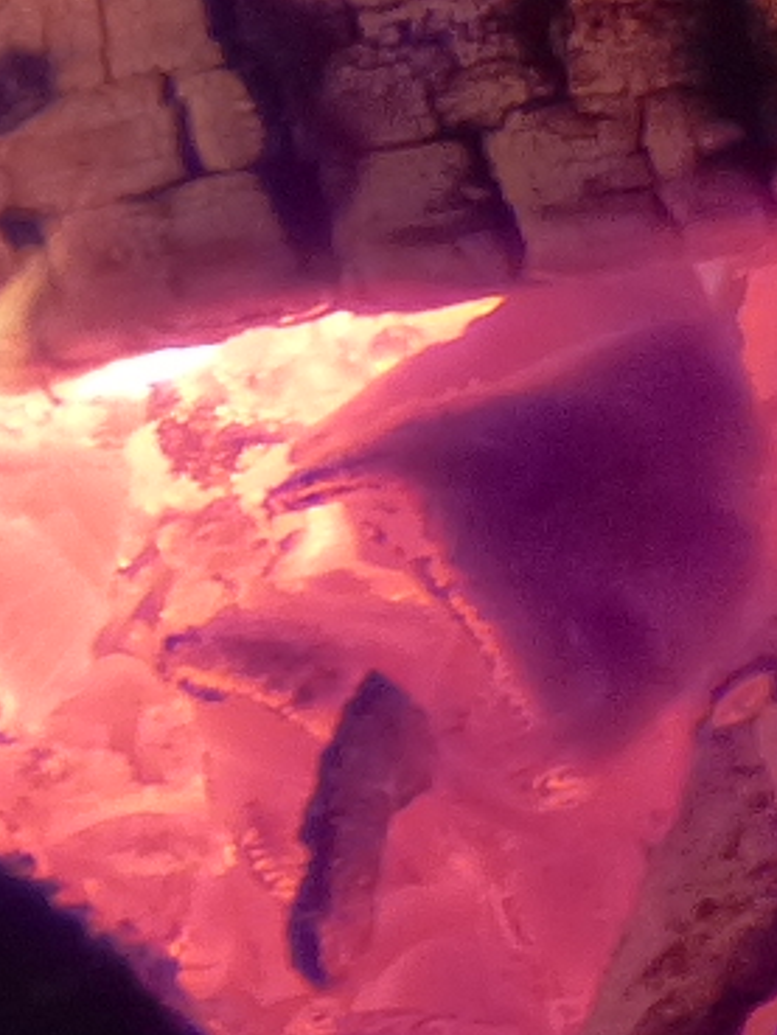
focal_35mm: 538
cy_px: -620
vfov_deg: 3.7
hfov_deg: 2.8
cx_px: 90
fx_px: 16092
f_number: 2.8
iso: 400
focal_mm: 17.4
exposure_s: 1/40
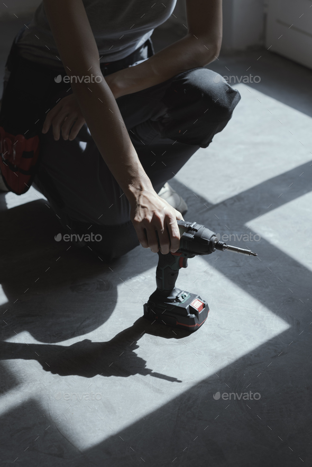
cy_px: 234
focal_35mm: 85
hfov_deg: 16.1
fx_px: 1104
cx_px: 156
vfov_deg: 23.9
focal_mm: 85
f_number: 4.5
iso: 250
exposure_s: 1/400
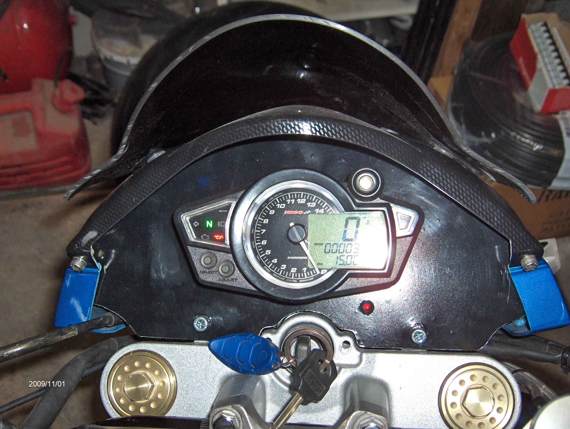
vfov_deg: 36.9
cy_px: 214
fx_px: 643
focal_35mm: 39
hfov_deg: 47.8
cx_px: 285
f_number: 4.8
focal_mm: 8
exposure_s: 1/60
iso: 100
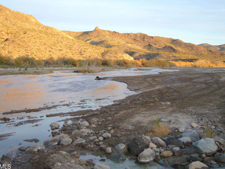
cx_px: 114
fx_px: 279
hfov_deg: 43.9
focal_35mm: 43
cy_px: 72
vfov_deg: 33.5
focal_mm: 5.8
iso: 100
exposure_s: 1/160
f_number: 2.8
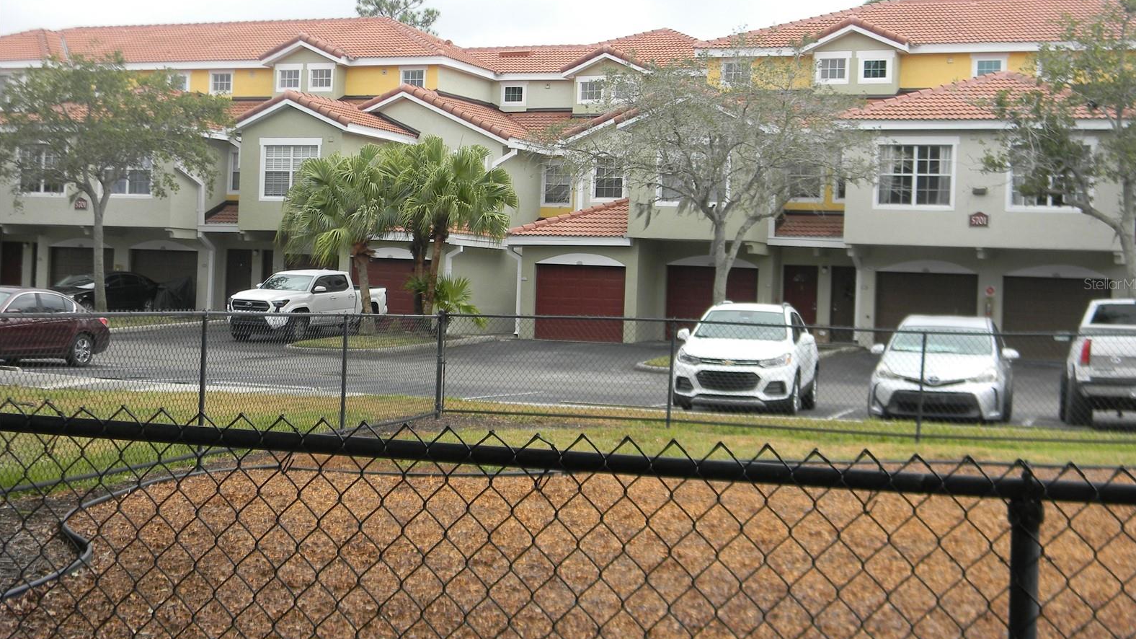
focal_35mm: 52
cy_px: 283
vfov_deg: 23.0
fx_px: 1566
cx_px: 575
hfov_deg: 39.9
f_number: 3.9
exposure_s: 1/150
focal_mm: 8.6
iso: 80
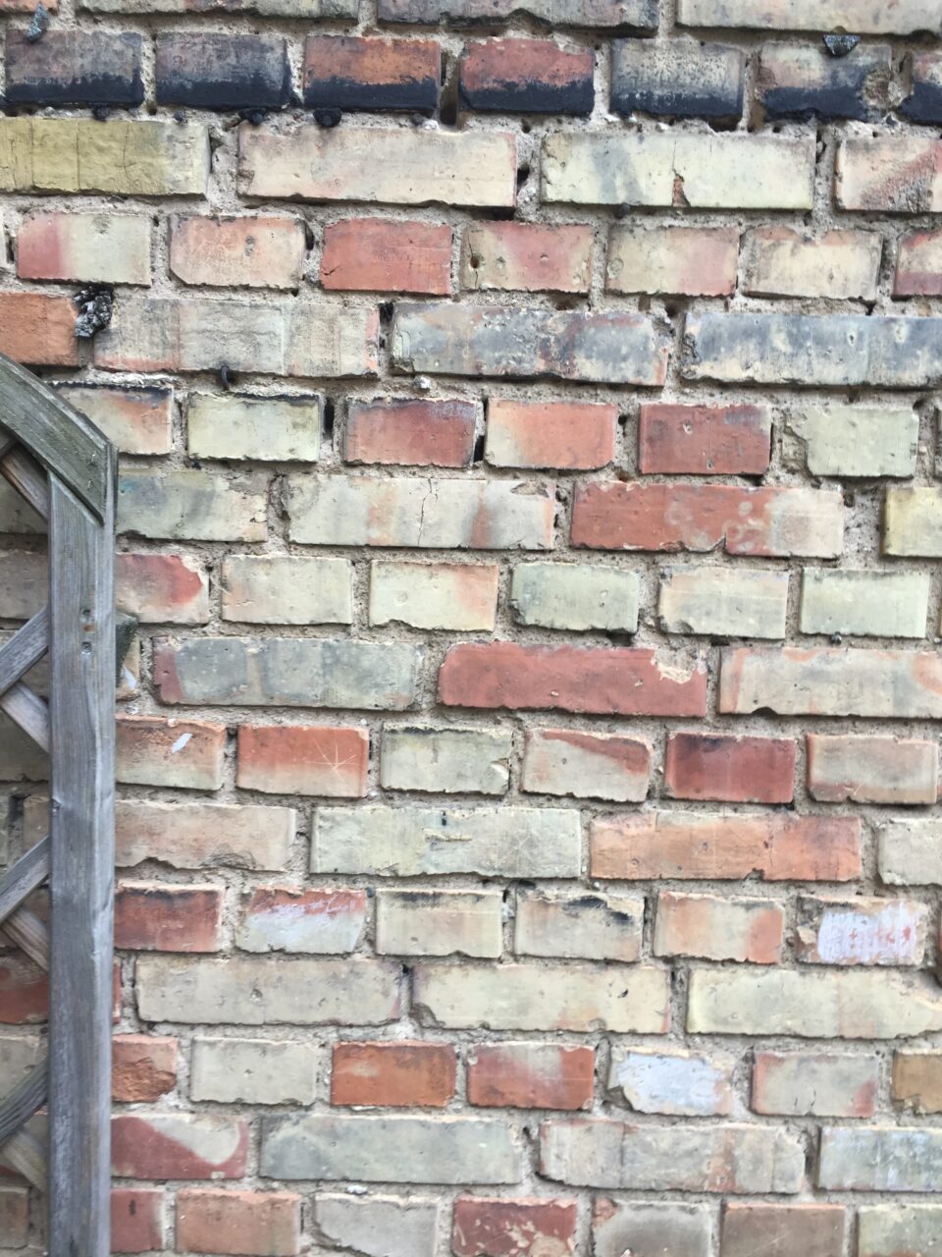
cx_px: 471
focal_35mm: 29
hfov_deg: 48.2
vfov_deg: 61.7
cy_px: 628
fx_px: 1052
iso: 40
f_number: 2.2
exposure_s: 1/50
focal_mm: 4.15
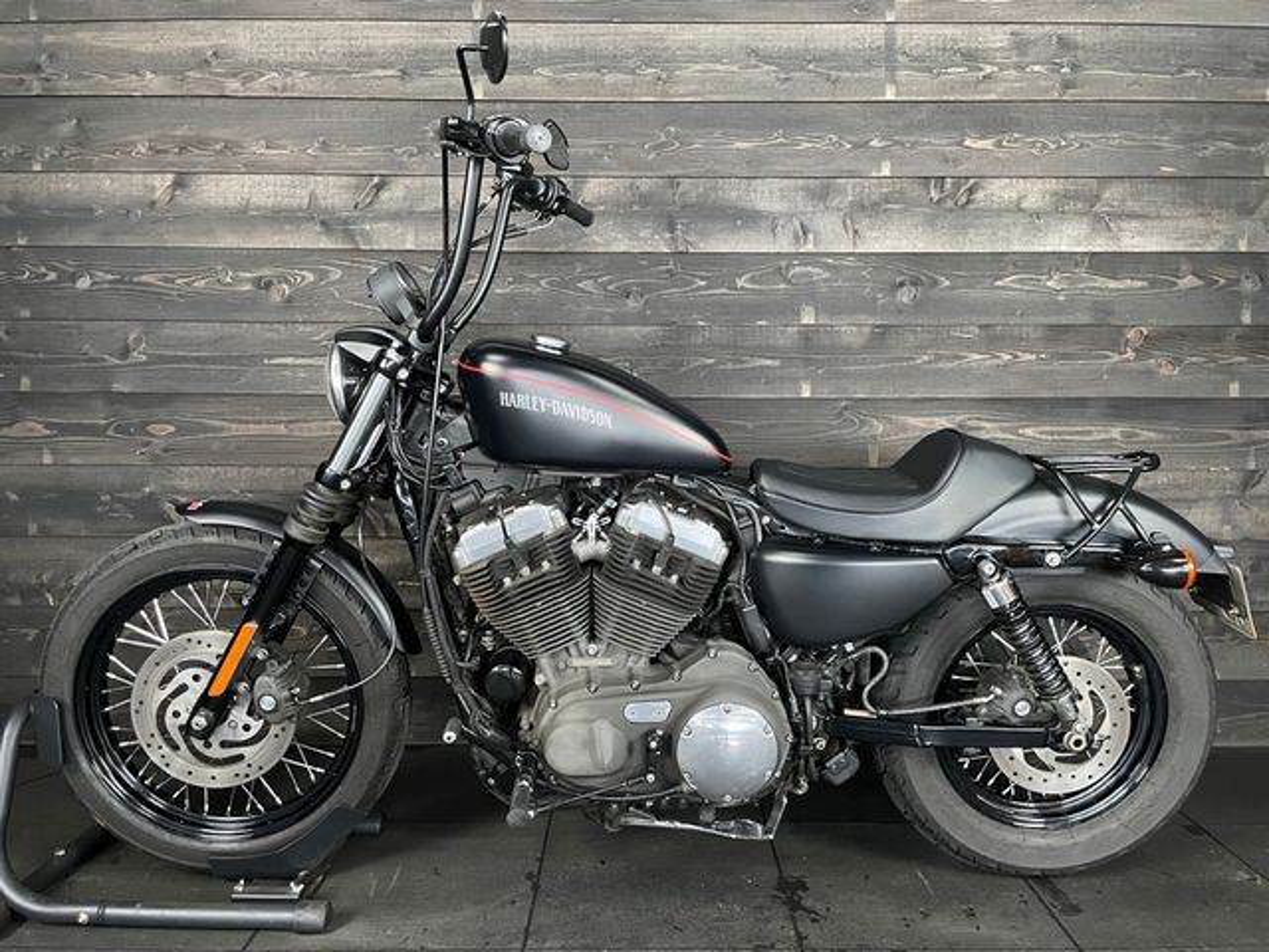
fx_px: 953
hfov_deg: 67.3
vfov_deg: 53.1
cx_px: 634
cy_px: 476
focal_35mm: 26
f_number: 1.6
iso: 500
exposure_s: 1/33
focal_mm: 4.2
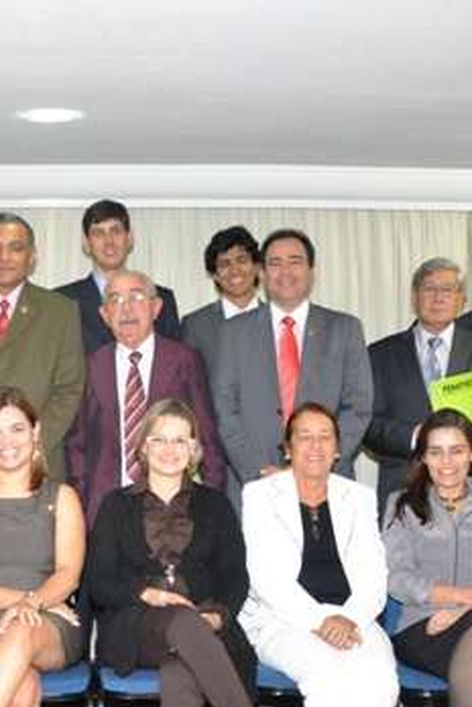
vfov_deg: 32.1
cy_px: 468
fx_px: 1219
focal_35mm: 62
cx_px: 98
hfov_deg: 21.6
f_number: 4
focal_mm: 18
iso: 800
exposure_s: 1/60
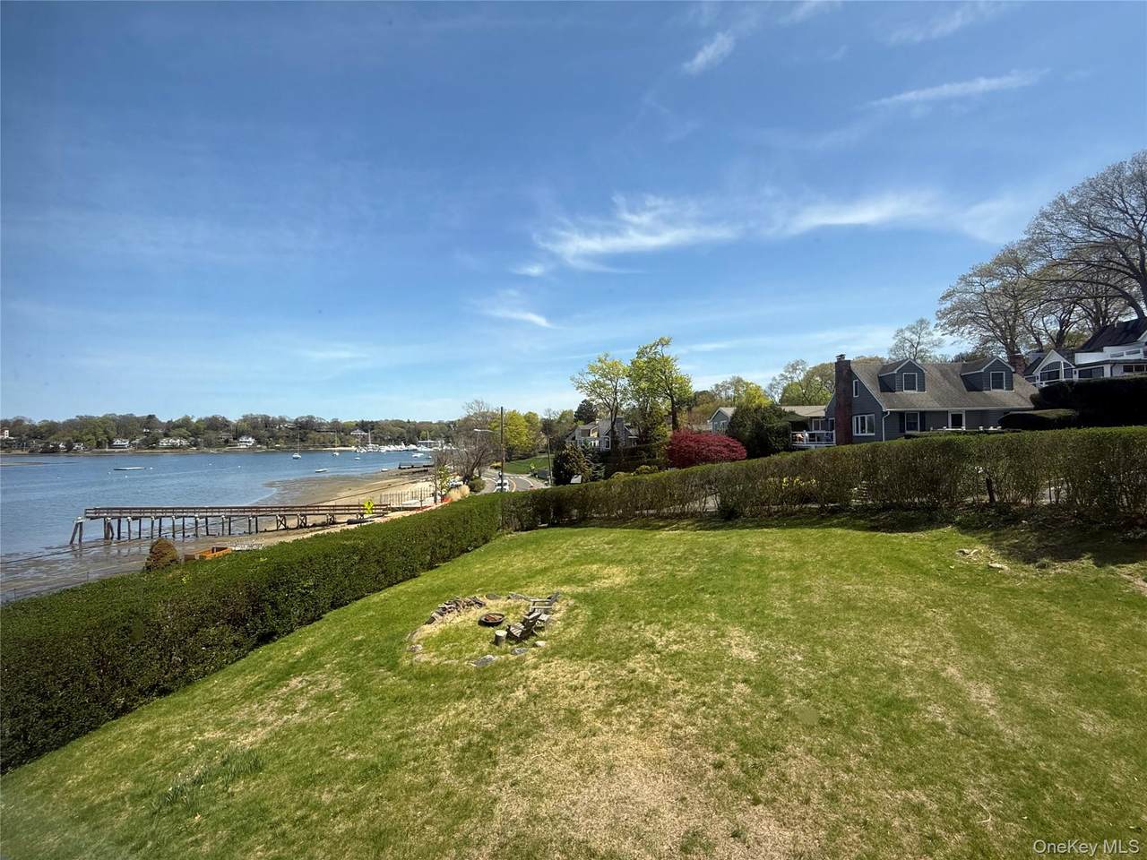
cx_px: 574
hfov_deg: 102.1
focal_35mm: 14
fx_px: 464
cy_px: 430
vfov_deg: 85.7
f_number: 2.2
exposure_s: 1/1901
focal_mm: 2.22
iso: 50
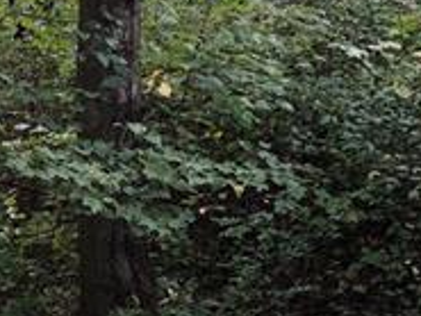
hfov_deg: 20.2
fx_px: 1180
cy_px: -32
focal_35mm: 97
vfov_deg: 14.9
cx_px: 234
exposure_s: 1/24
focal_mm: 3.99
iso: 40
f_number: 1.8
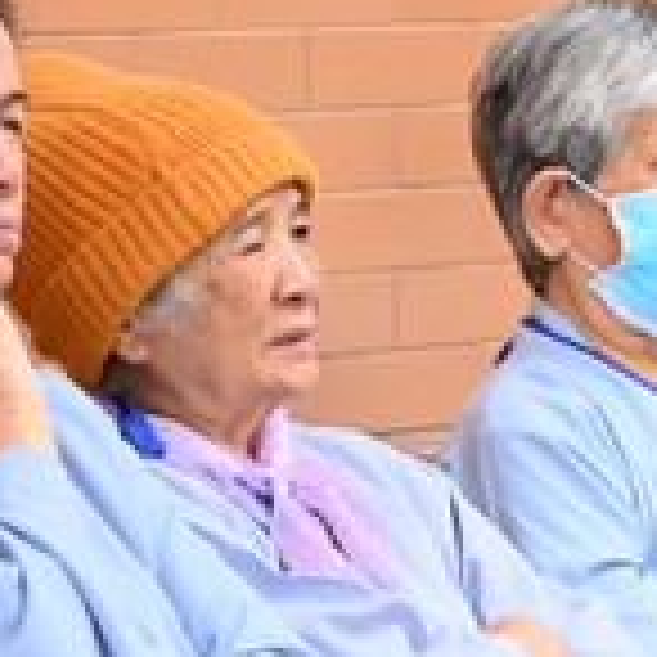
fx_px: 8095
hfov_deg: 4.6
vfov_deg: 4.6
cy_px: 662
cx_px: 1062
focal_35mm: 377
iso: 500
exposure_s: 1/160
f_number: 4
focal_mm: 100
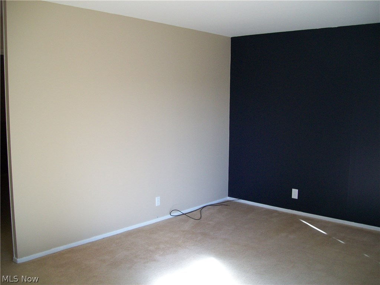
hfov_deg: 54.0
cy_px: 142
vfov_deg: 41.8
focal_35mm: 34
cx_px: 190
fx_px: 373
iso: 88
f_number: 2.7
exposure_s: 1/60
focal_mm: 6.1
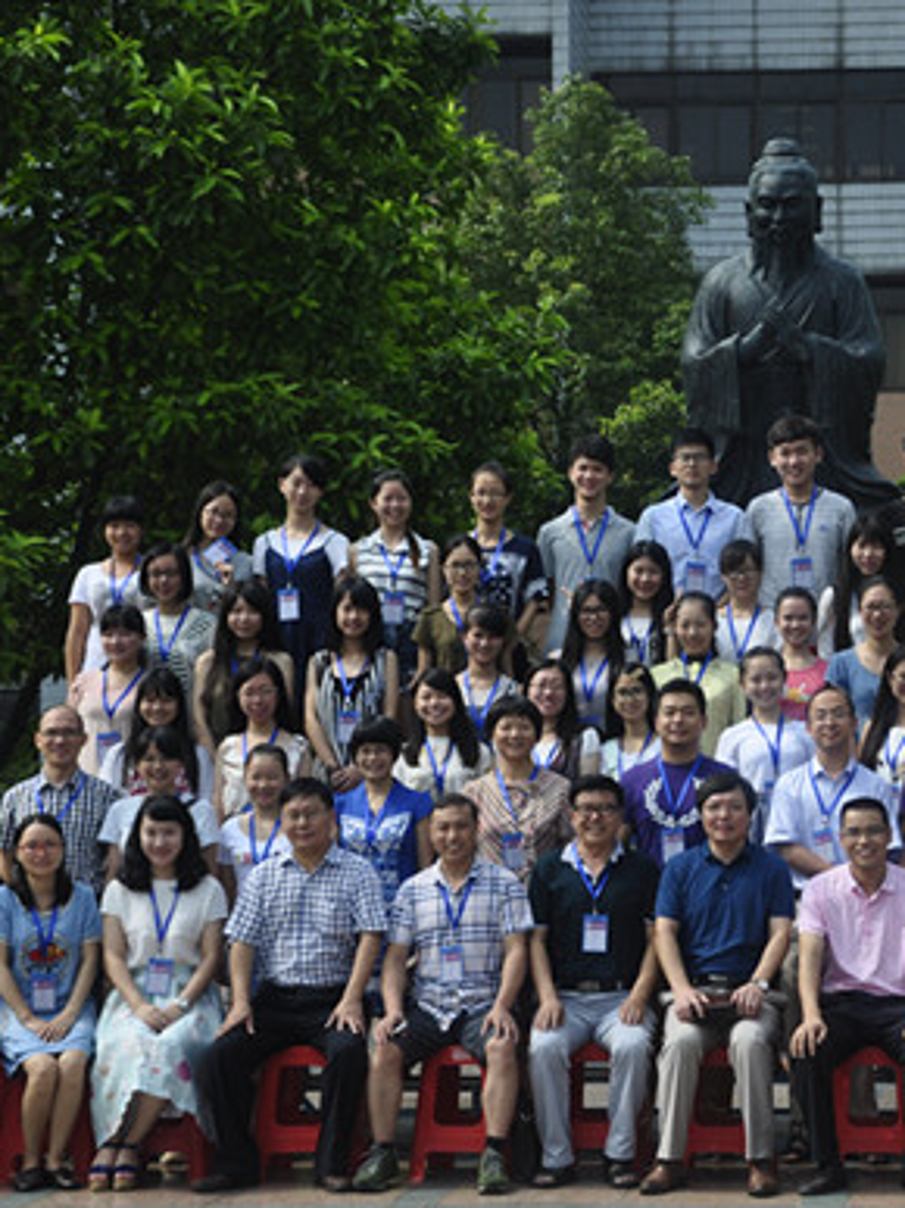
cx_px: 752
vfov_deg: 20.9
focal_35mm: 94
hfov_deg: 15.6
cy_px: 599
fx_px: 3279
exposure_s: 1/2000
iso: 320
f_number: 4.8
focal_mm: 42
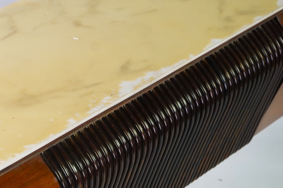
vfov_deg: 13.1
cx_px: -35
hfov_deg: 19.0
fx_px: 810
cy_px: 190
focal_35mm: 103
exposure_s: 1/80
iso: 800
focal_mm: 38
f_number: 6.3
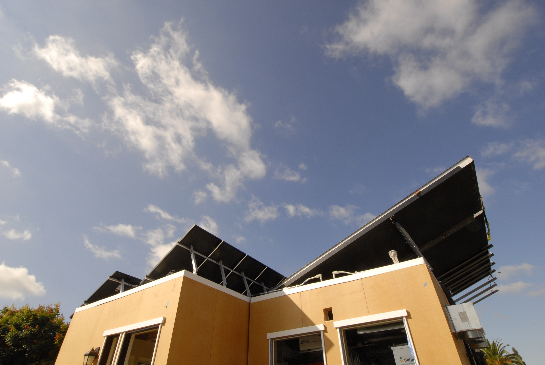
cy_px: 182
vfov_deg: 67.5
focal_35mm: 18
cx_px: 272
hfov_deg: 89.9
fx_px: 273
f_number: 16
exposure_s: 1/250
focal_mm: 12
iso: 320
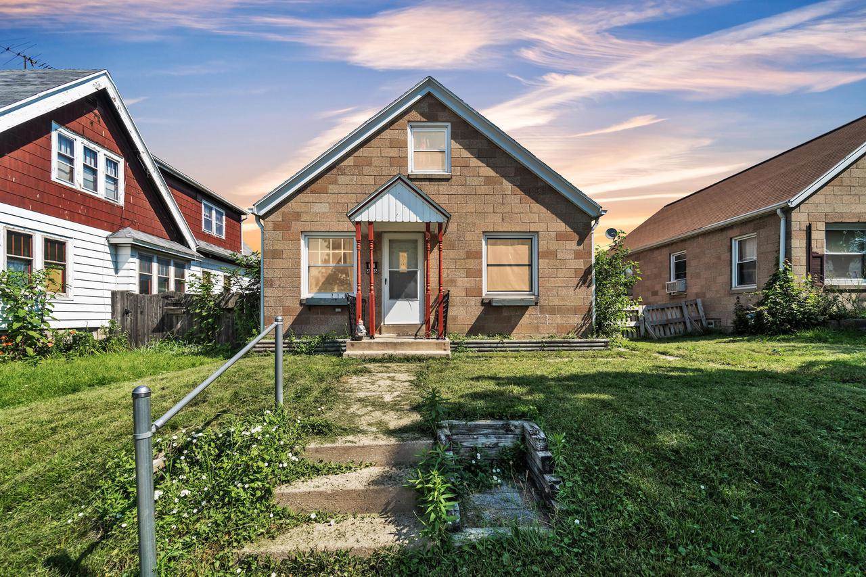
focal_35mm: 14
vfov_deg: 81.2
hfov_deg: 104.3
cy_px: 288
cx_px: 433
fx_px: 337
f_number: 9
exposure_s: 1/160
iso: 100
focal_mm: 14
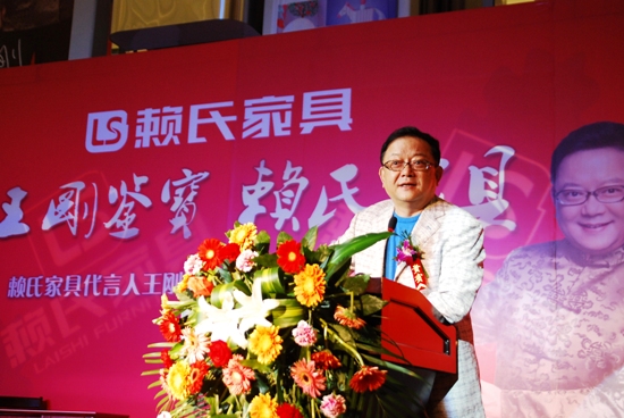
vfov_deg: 23.8
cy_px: 209
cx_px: 312
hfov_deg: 35.0
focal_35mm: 57
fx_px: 989
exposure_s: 1/125
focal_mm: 38
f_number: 3.3
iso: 500
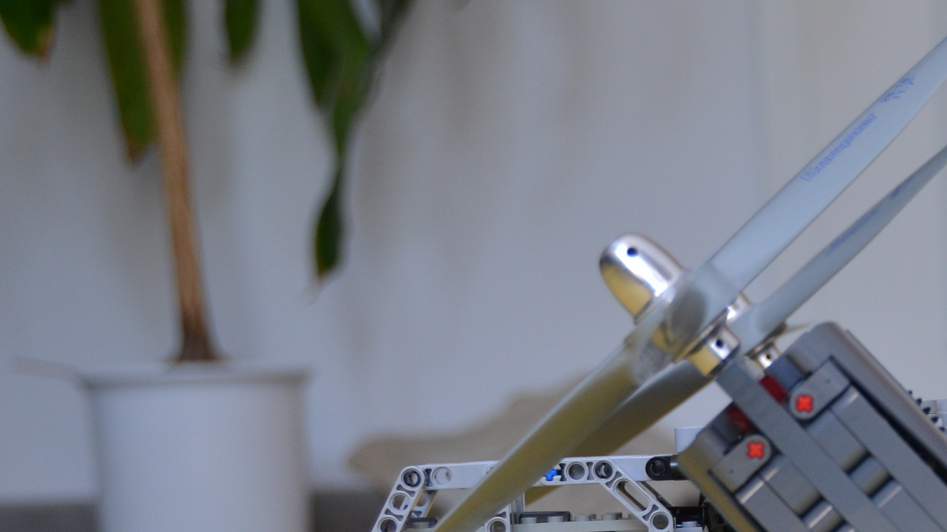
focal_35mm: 141
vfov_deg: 8.6
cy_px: 541
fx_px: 3541
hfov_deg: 14.8
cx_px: 1055
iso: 400
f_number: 4.5
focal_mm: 40
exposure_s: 1/60
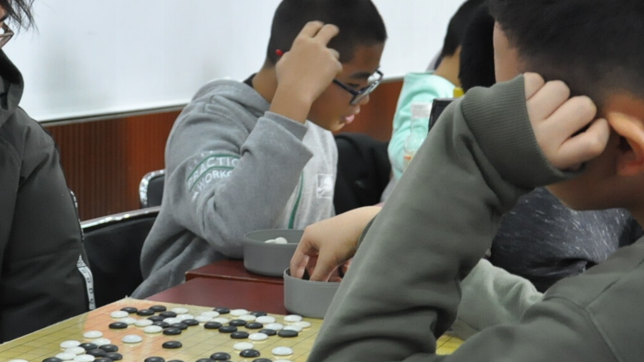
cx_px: 295
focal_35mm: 79
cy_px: 77
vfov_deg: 15.2
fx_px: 1349
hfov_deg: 26.8
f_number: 4
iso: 1600
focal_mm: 24
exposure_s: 1/25
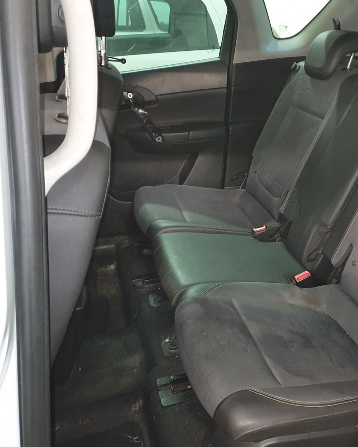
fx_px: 450
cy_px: 224
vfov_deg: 52.8
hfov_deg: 42.4
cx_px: 256
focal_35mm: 34
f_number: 1.5
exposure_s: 1/8
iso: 400
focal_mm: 4.3
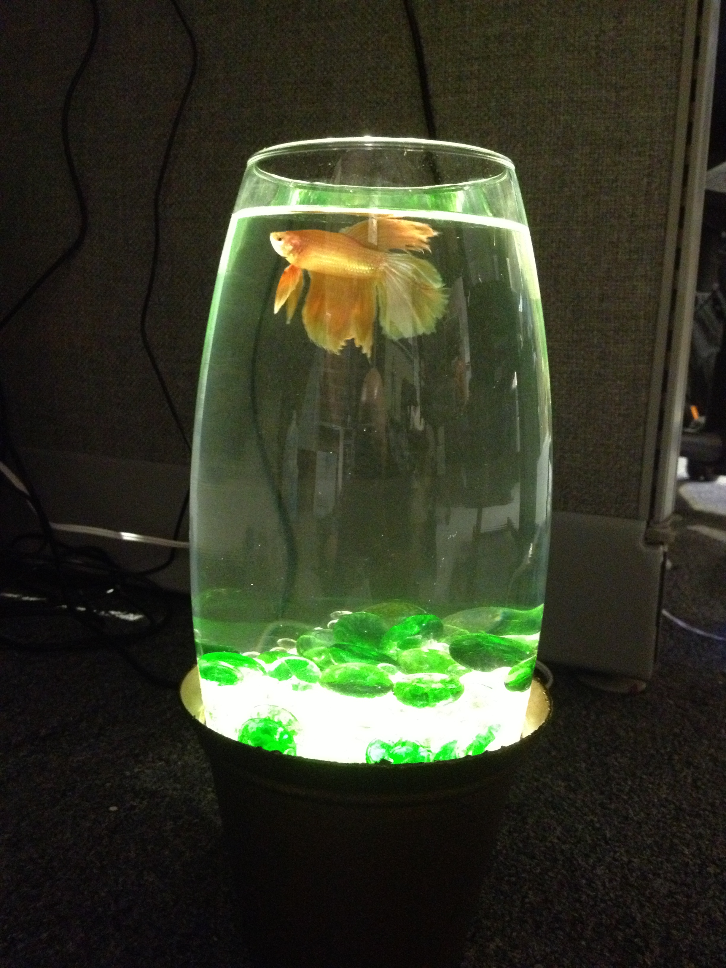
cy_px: 484
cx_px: 363
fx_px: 979
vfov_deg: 52.6
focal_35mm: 35
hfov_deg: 40.7
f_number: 2.4
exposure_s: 1/15
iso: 800
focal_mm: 4.28
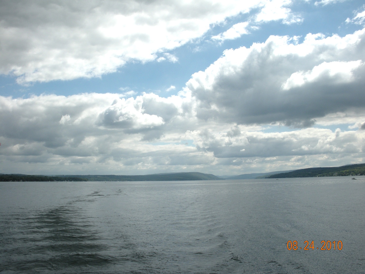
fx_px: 380
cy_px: 137
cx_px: 182
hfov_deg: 51.4
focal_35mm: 36
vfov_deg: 39.7
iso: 88
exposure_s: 1/874
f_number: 5.6
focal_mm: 6.3
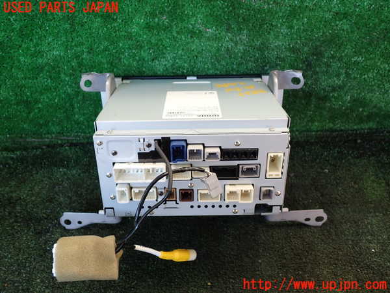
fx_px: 338
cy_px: 146
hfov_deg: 60.0
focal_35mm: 30
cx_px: 195
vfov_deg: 46.8
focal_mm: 5.4
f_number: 2.3
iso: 100
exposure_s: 1/80
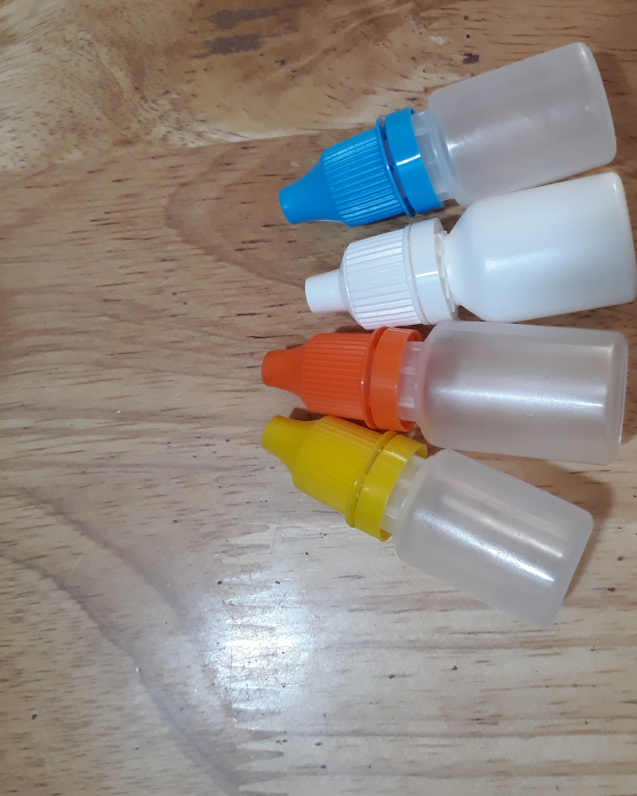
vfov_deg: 49.1
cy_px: 379
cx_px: 415
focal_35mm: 37
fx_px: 872
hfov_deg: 39.7
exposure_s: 1/25
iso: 160
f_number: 1.9
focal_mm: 3.6
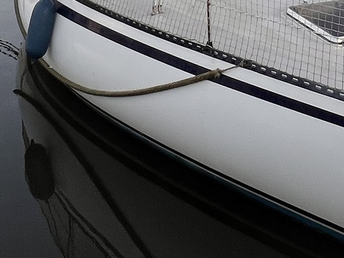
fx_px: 646
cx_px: 165
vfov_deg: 18.9
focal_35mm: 65
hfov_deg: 29.8
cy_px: -163
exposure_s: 1/133
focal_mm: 1.57
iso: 32
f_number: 1.8
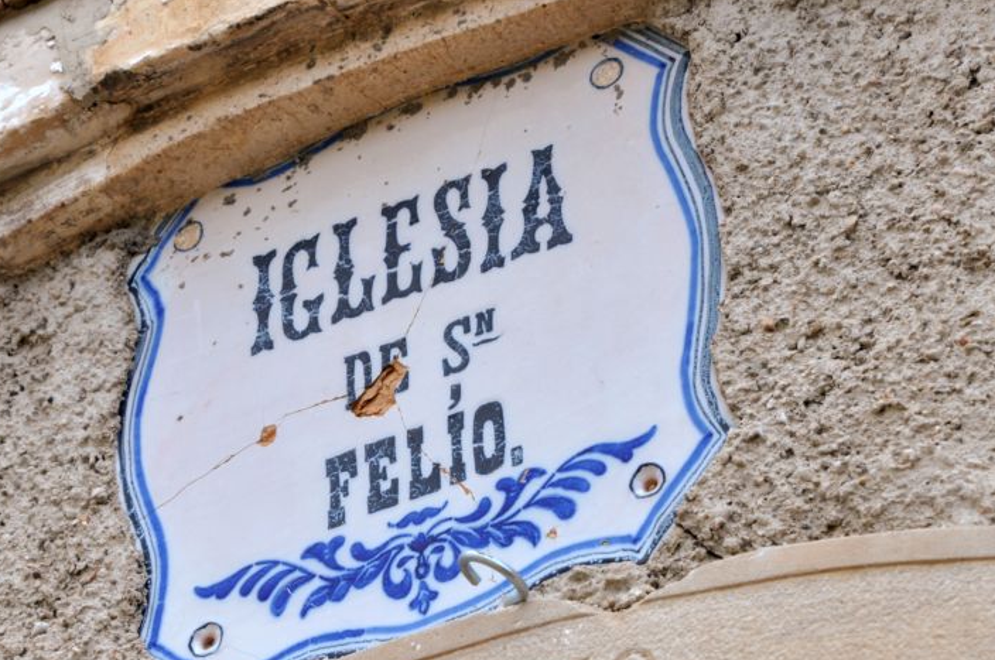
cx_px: 411
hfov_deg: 12.6
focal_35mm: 164
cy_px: 407
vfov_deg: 8.4
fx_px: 4518
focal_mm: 75
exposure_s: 1/250
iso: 200
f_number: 8
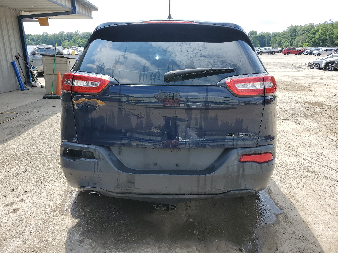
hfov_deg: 67.3
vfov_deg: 53.1
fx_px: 254
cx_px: 169
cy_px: 126
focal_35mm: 26
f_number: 1.5
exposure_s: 1/1667
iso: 50
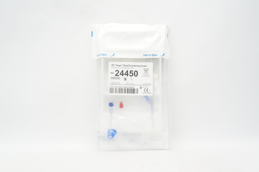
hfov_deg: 59.5
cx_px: 130
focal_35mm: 32
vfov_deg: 41.6
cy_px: 86
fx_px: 226
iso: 800
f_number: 8
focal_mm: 21
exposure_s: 1/40
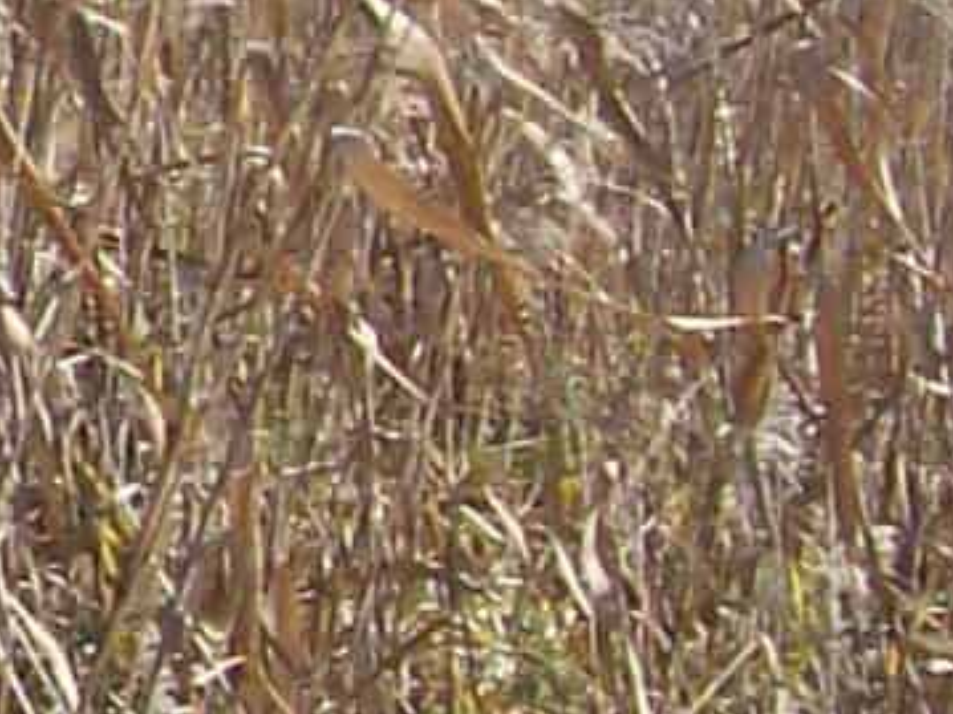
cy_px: 204
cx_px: -2217
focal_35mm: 257
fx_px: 7073
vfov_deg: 5.8
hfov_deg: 6.7
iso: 80
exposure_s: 1/535
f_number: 4.8
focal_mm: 6
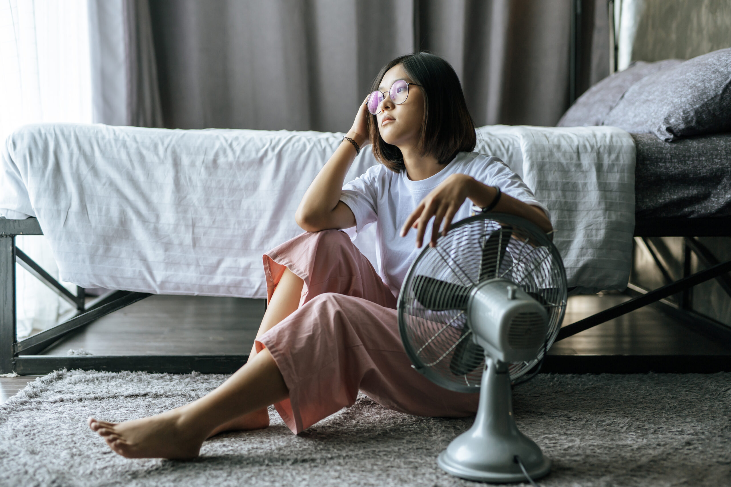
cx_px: 366
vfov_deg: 27.0
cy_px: 244
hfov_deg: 39.6
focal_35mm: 50
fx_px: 1015
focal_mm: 50
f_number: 2
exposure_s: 1/200
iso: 500
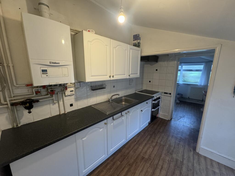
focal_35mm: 14
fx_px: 95
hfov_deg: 102.1
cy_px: 88
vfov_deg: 85.7
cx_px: 118
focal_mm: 2.22
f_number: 2.2
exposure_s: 1/50
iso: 320
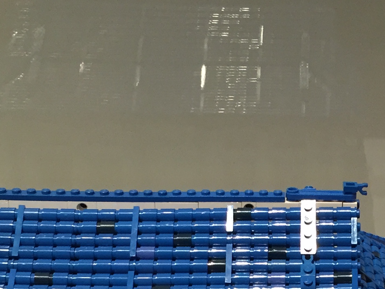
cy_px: 324
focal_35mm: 100
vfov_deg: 14.4
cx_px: 329
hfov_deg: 19.4
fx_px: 1112
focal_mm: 4.15
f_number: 2.2
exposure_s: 1/30
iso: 100
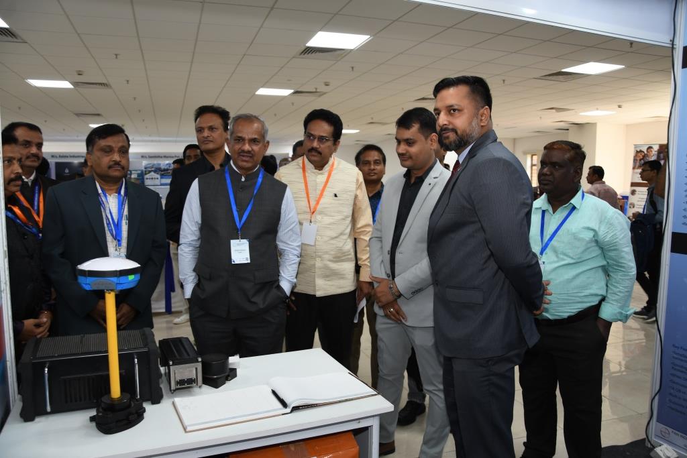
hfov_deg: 38.2
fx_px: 992
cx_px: 344
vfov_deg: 26.0
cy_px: 229
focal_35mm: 52
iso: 400
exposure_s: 1/50
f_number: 5
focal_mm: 35
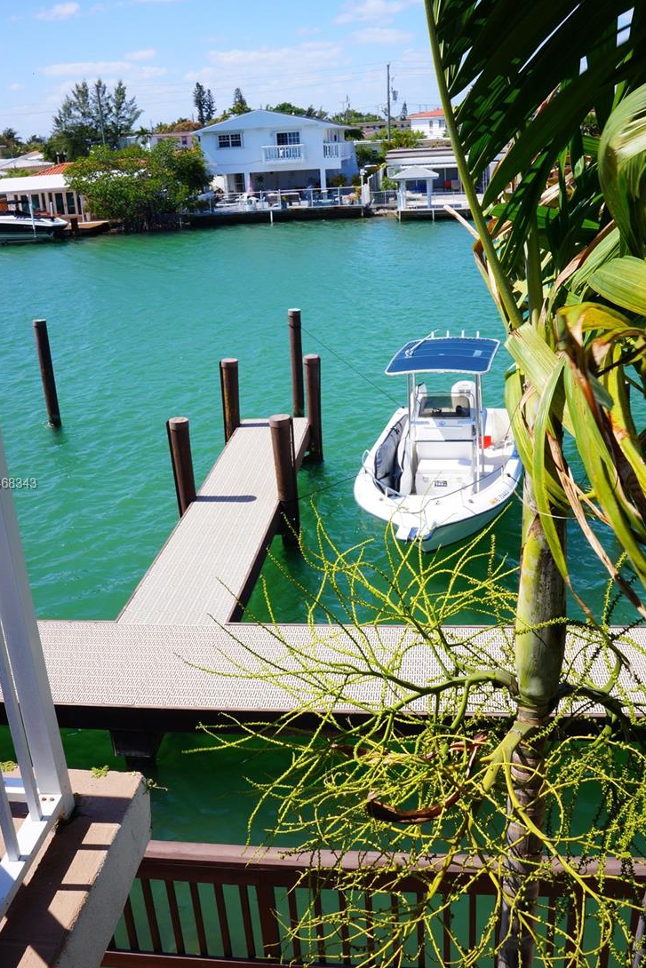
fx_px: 888
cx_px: 323
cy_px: 485
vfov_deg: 57.2
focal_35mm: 33
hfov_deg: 40.0
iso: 200
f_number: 14
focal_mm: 20
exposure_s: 1/160
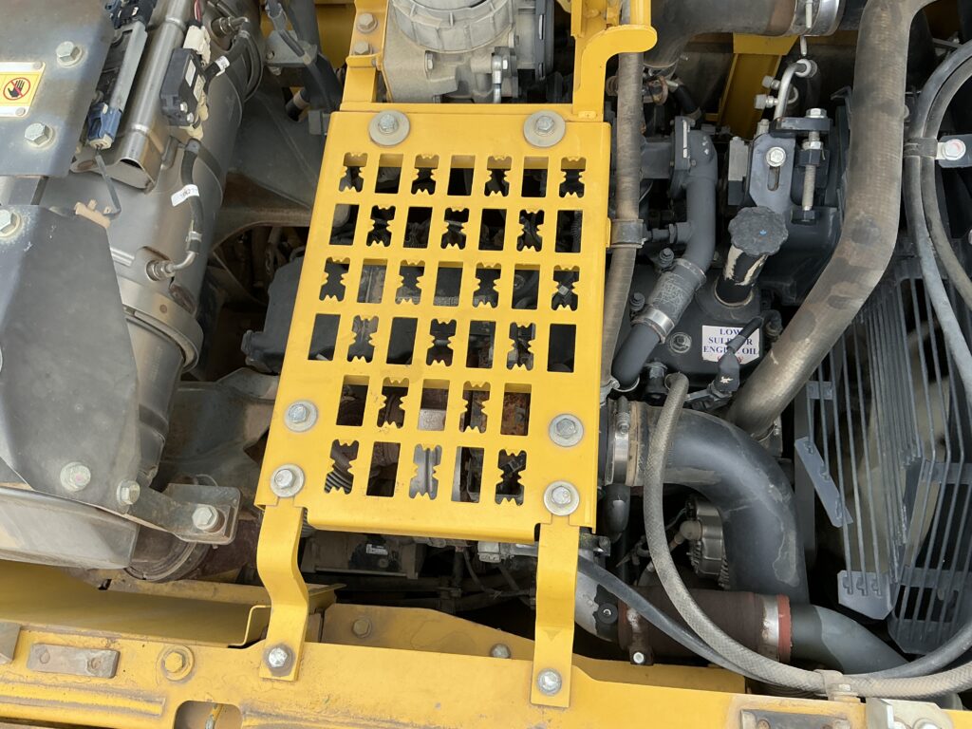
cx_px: 486
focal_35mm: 28
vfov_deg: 49.7
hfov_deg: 63.4
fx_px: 786
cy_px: 364
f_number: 1.8
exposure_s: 1/279
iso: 25
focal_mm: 3
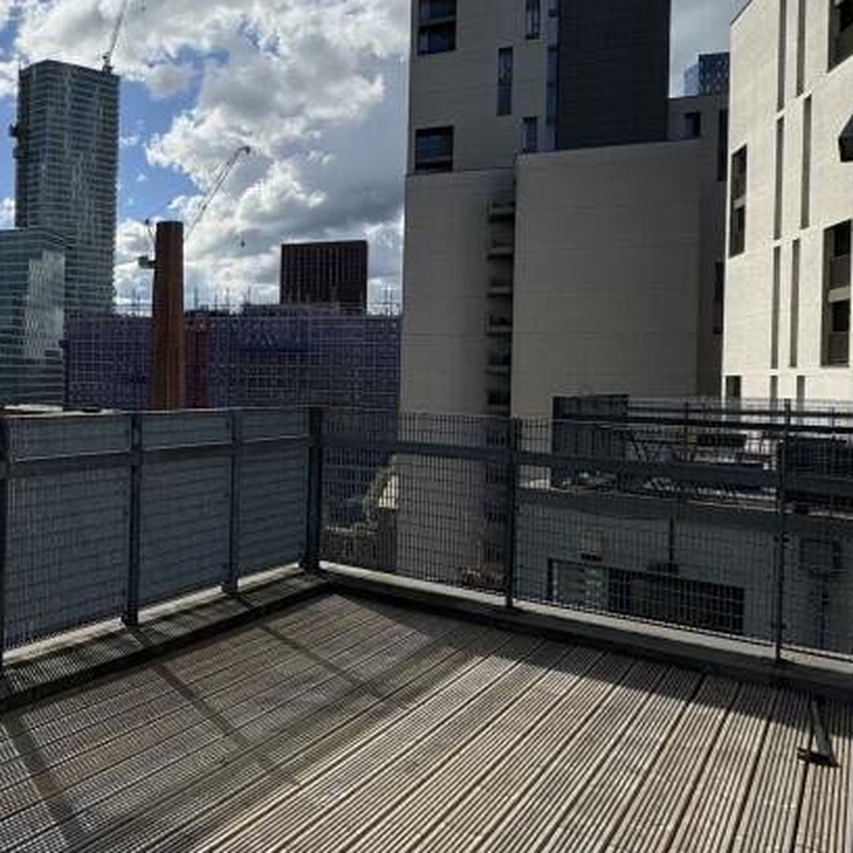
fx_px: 864
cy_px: 365
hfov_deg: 42.2
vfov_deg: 52.3
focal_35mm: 31
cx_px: -71
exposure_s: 1/3546
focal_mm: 2.22
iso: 50
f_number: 2.2
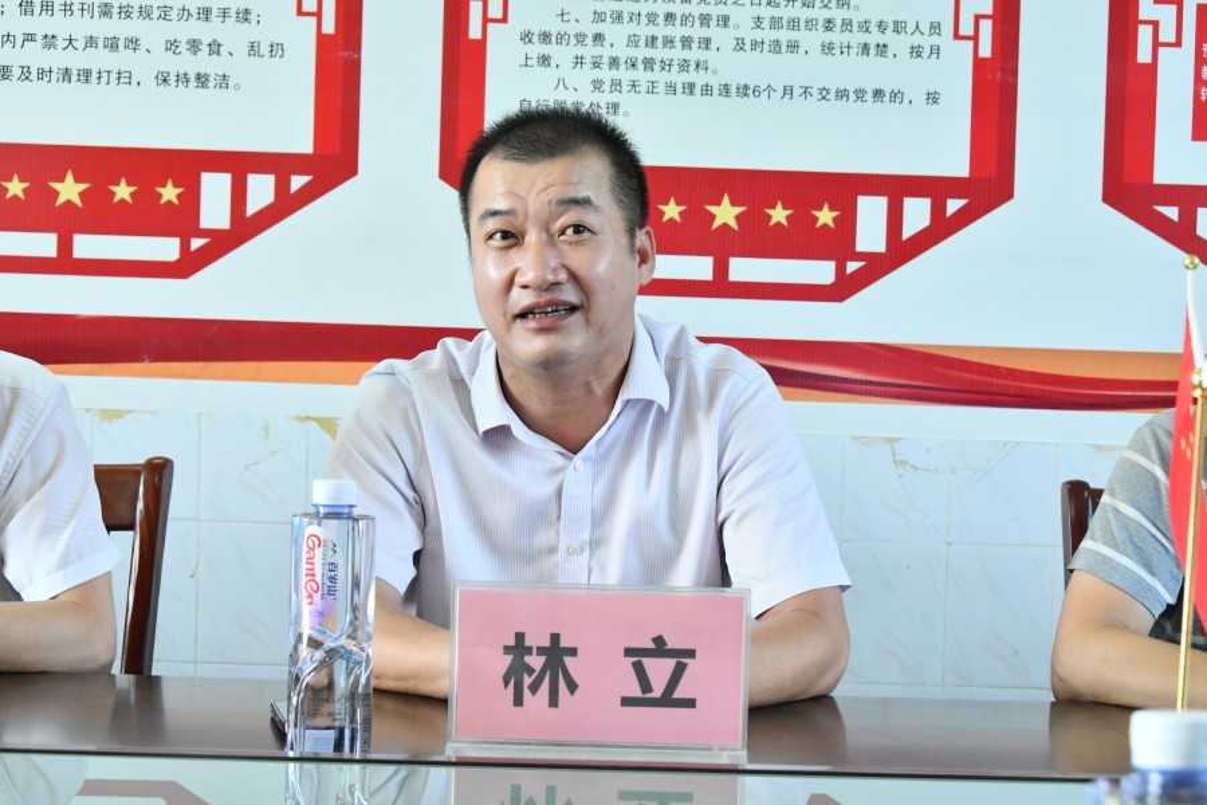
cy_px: 402
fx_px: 2514
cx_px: 604
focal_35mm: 75
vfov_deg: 18.2
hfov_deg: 27.0
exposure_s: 1/80
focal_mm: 50
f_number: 9
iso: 2800
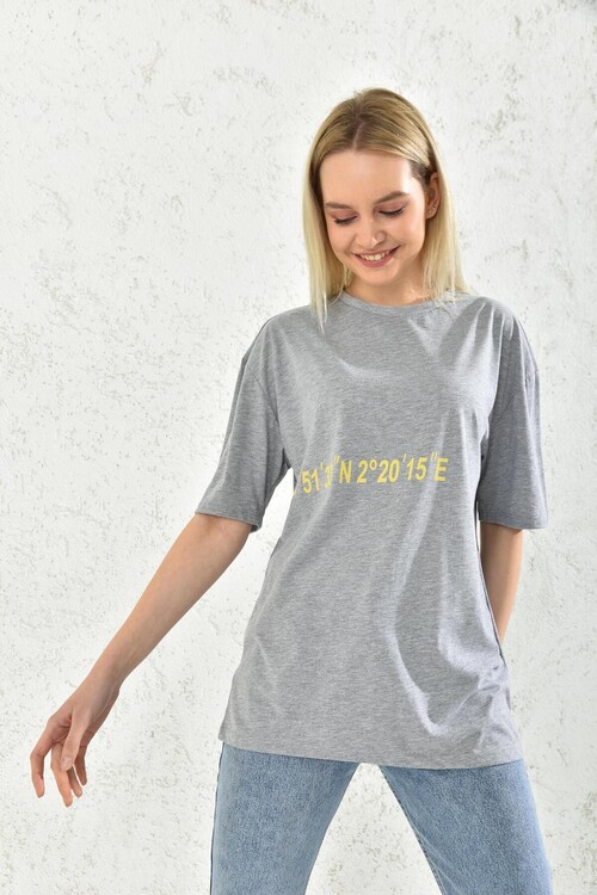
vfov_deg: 53.1
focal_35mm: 36
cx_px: 298
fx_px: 895
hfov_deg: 36.9
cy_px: 448
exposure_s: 1/160
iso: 100
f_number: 7.1
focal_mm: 36
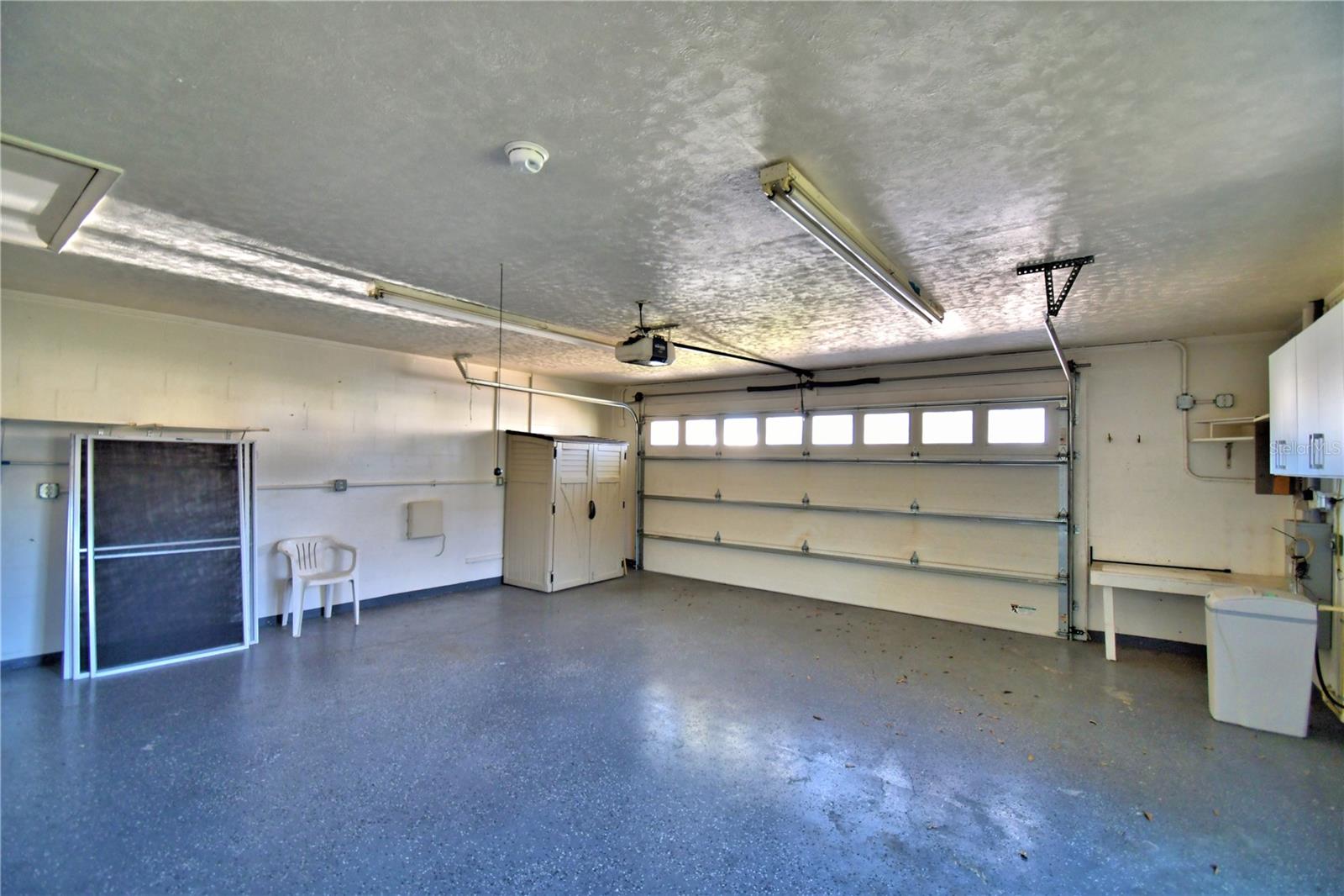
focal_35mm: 15
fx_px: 560
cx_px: 672
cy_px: 448
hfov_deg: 100.4
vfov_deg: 77.3
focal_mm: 10
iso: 400
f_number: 4.5
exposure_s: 1/30
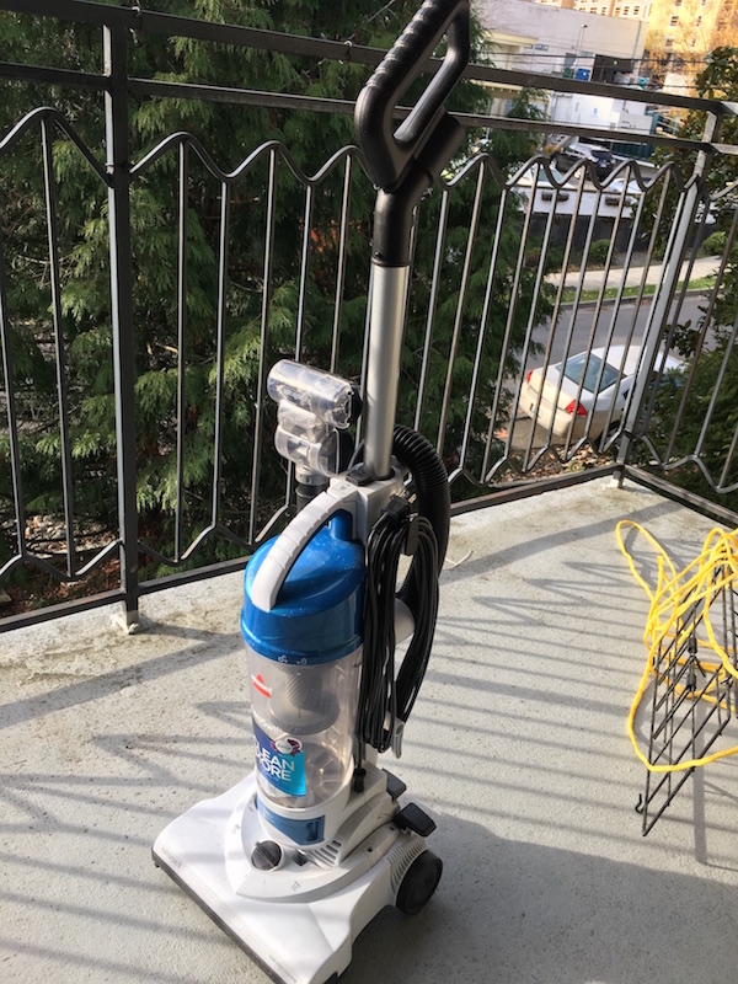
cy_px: 492
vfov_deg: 61.7
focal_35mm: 29
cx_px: 369
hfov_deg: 48.2
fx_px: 824
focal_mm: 4.15
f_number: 2.2
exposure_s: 1/252
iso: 25
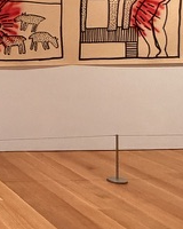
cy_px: 34
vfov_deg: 26.4
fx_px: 474
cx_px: -181
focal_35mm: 70
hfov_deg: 16.6
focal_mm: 2.22
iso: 320
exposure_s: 1/60
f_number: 2.2
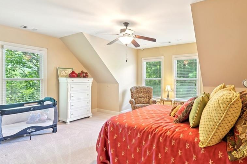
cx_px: 146
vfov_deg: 64.5
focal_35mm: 19
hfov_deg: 86.0
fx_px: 130
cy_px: 82
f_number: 8
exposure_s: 1/2
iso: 320
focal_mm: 14
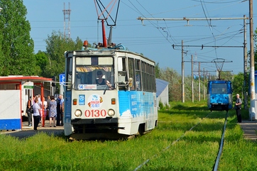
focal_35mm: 148
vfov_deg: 9.1
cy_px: -27
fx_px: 1059
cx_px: 71
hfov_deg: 13.8
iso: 100
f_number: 8
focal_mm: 35
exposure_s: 1/250
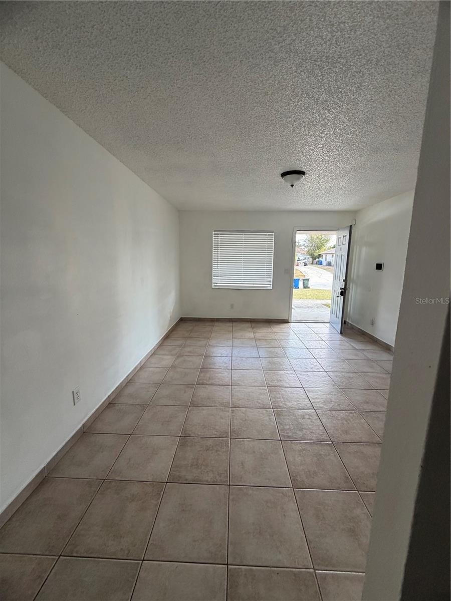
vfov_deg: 102.1
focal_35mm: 14
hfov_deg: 85.7
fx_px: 243
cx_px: 226
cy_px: 300
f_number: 2.2
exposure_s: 1/121
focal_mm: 2.22
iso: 160
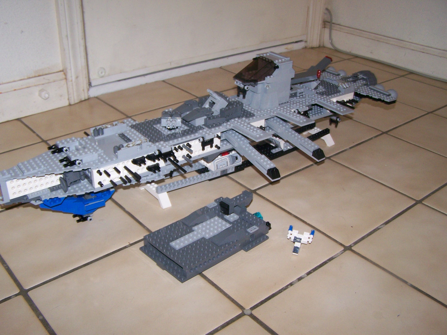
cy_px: 168
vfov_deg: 37.7
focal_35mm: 38
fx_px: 491
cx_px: 224
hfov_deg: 49.0
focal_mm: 6.3
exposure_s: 1/60
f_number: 2.8
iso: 160
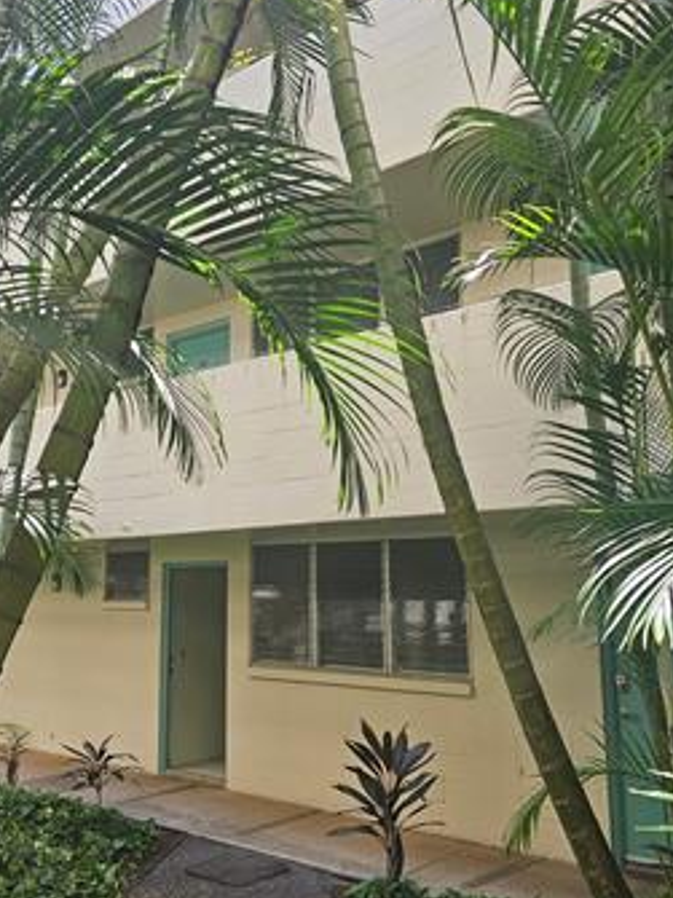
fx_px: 856
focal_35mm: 33
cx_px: 263
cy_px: 474
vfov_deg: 55.3
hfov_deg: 42.7
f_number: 1.7
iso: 50
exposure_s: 1/180
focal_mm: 6.3
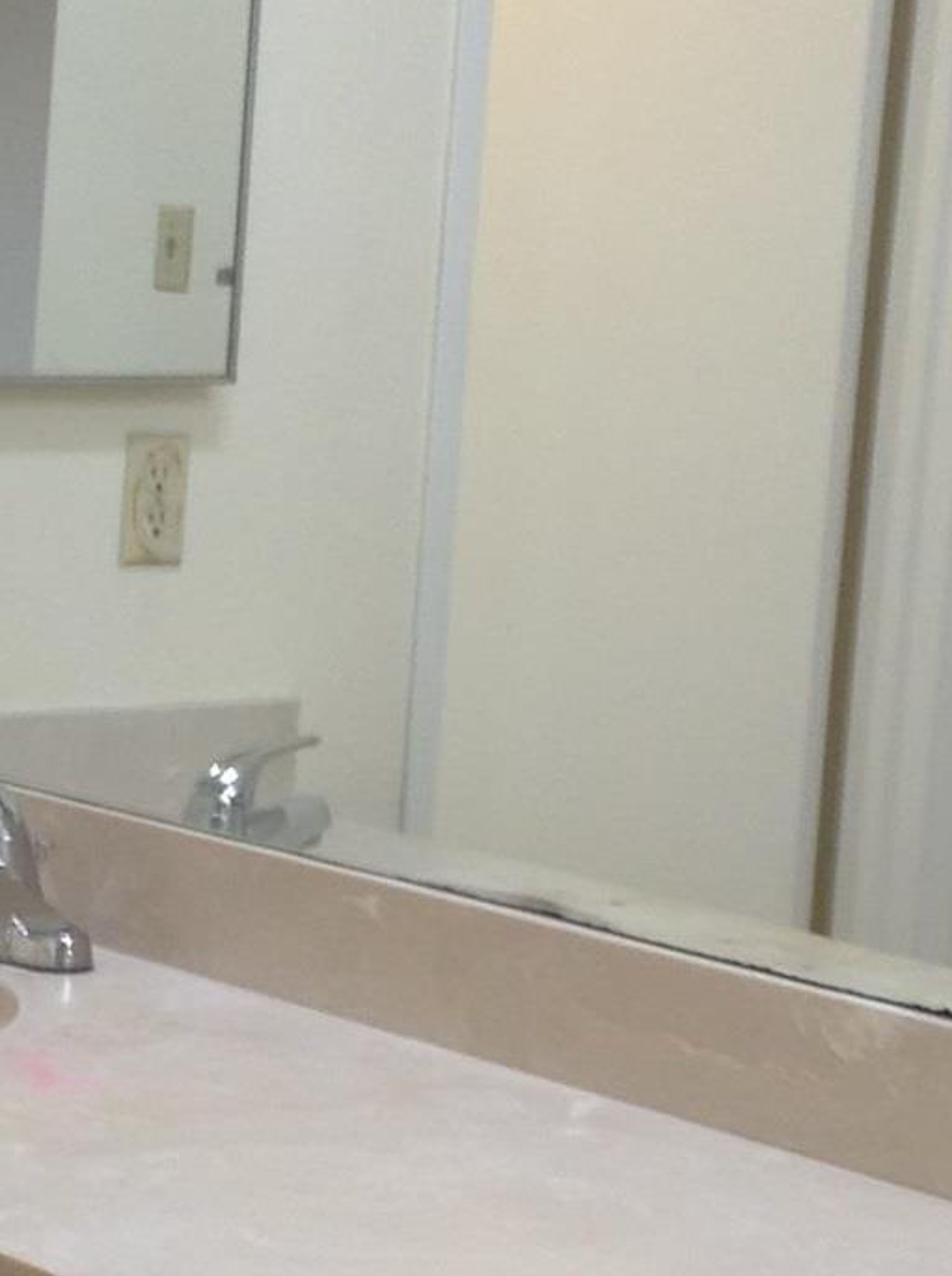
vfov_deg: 17.7
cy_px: 889
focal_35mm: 111
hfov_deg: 13.2
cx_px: 142
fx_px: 4084
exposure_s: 1/24
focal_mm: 3.3
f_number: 2.4
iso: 32
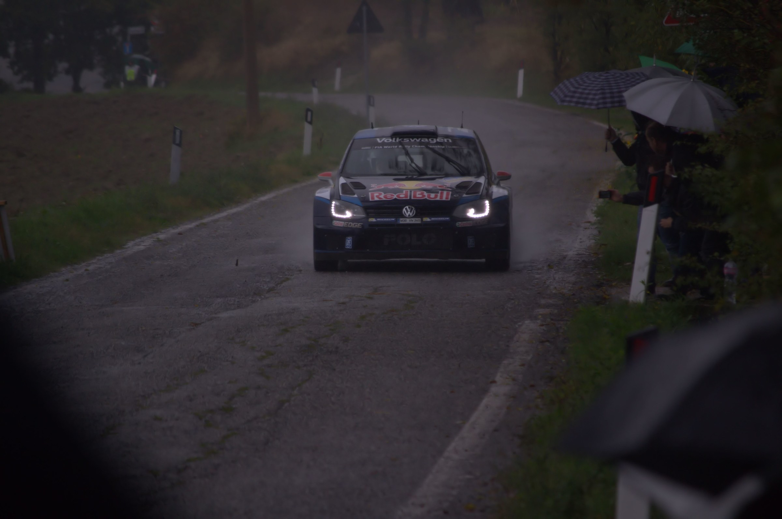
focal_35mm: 300
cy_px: 260
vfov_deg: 4.6
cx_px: 391
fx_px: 6507
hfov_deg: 6.9
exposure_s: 1/250
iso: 400
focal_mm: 200
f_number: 5.6
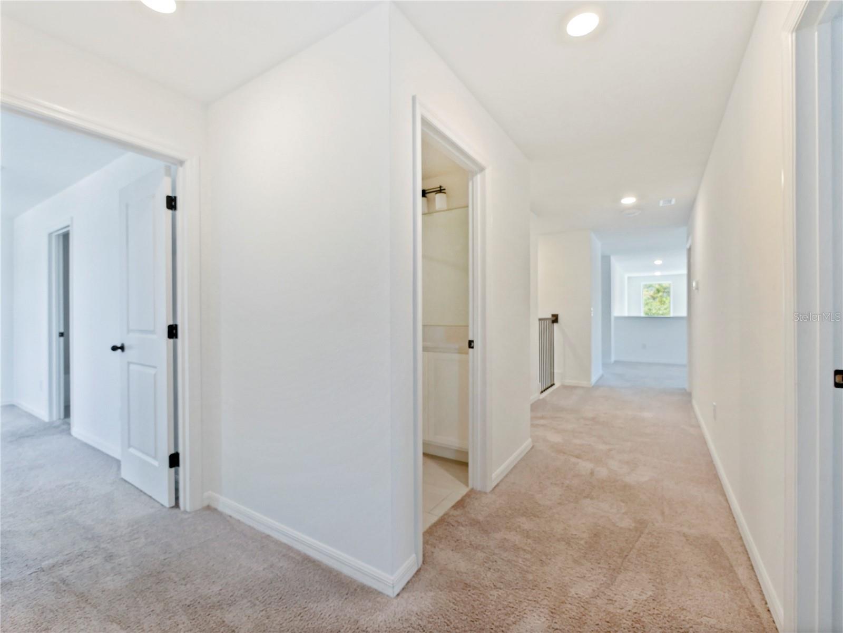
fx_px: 341
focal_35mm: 14
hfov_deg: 102.1
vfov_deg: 85.7
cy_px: 316
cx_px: 422
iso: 640
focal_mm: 7
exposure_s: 1/60
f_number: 4
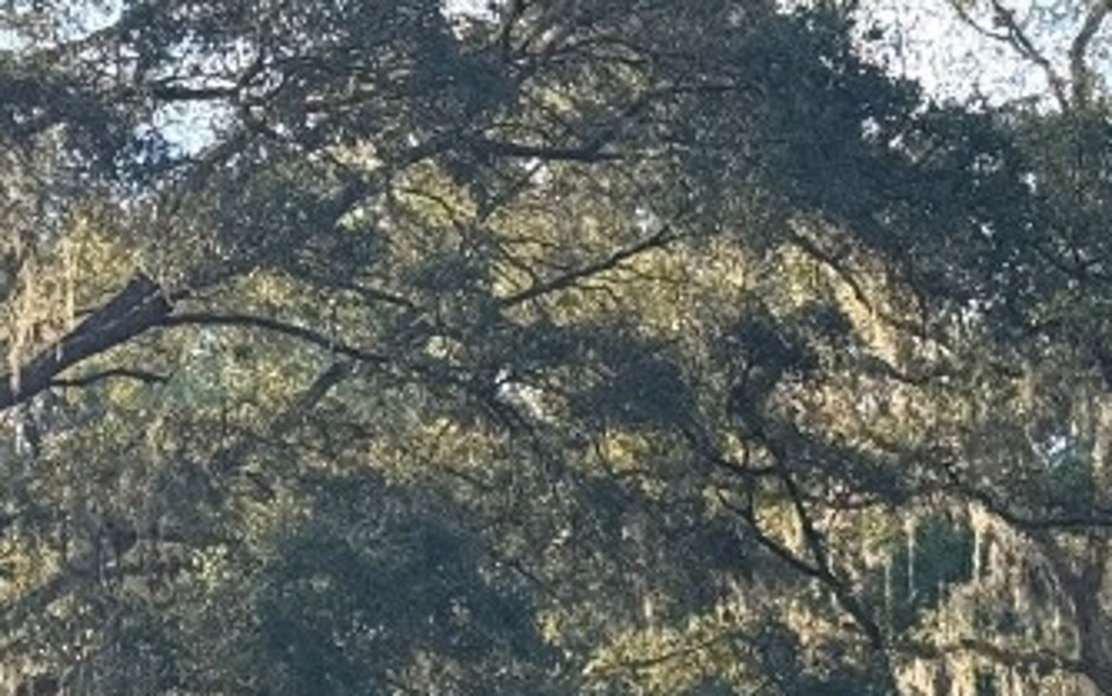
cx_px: 160
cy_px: 1245
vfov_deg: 8.1
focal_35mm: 156
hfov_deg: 13.3
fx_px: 4729
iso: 100
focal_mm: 6.76
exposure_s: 1/762
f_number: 1.78
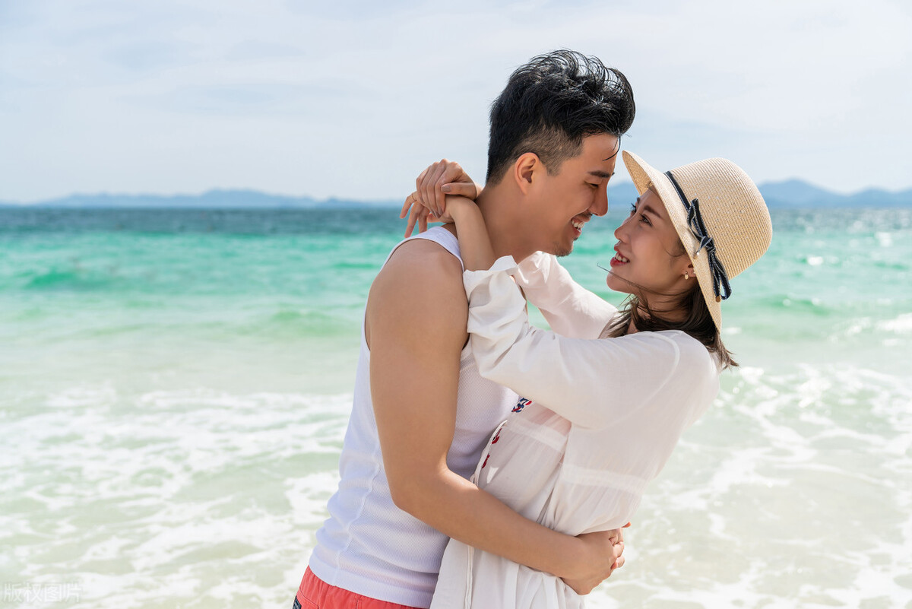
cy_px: 304
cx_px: 456
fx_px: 988
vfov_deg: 34.2
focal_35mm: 39
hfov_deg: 49.5
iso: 100
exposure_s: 1/3200
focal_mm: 39
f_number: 3.2
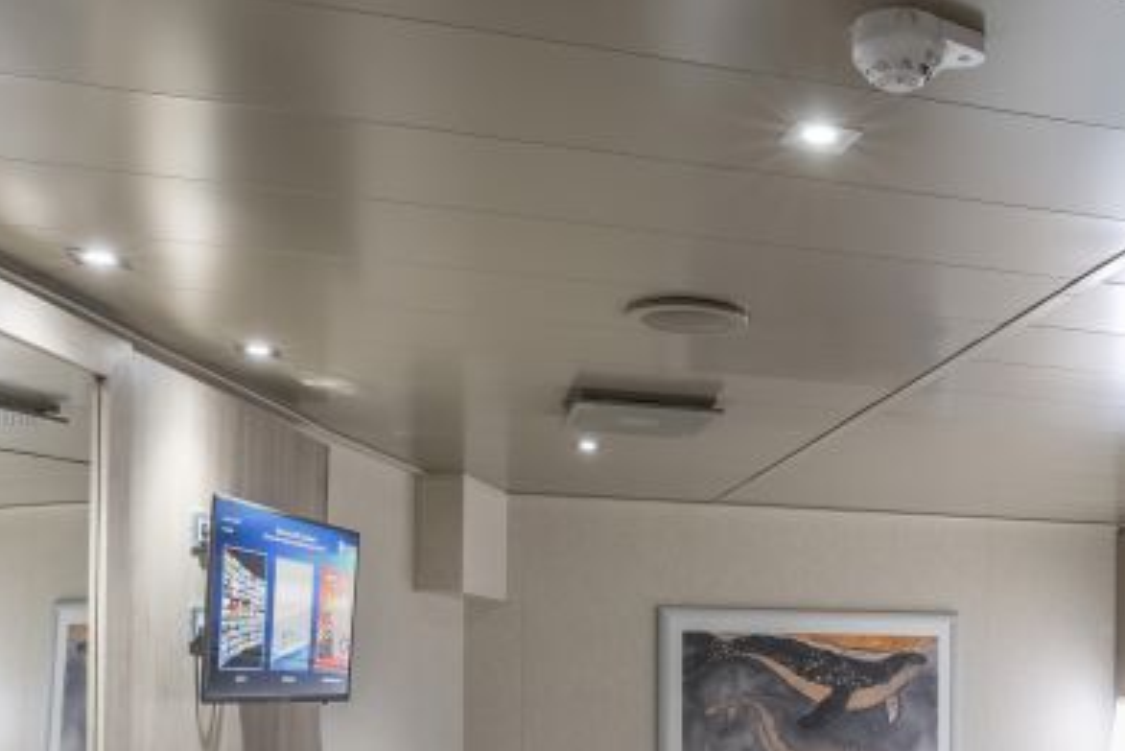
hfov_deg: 41.3
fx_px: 1438
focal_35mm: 46
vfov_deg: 27.7
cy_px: 731
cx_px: 866
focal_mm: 15
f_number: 11
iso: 200
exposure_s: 1/30
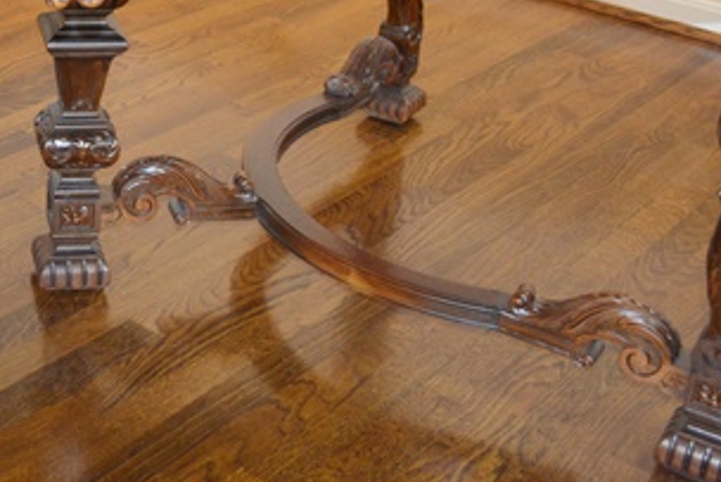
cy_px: 12
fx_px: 1423
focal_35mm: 71
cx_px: 47
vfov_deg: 18.7
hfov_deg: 27.2
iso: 1100
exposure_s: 1/60
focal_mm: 24
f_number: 4
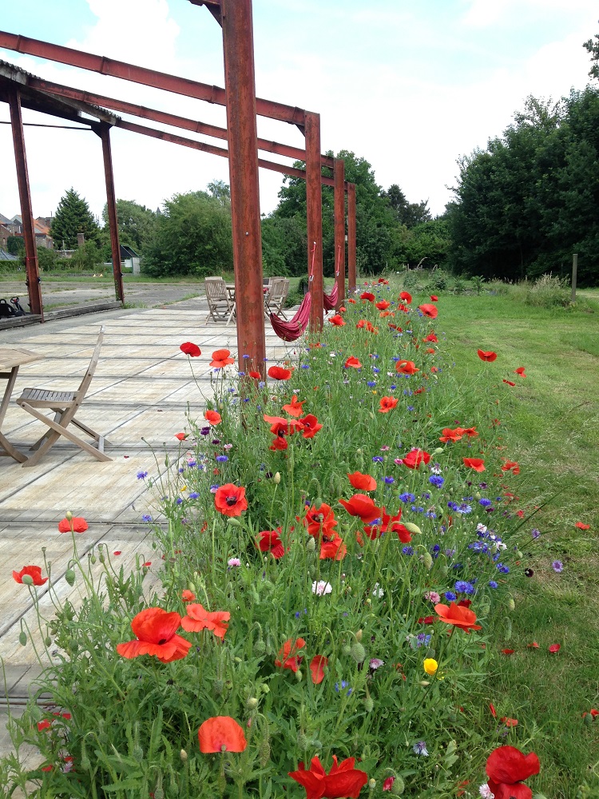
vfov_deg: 55.4
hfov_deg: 42.9
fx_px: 761
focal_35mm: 33
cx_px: 300
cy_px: 400
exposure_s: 1/536
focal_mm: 4.12
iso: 50
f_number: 2.4
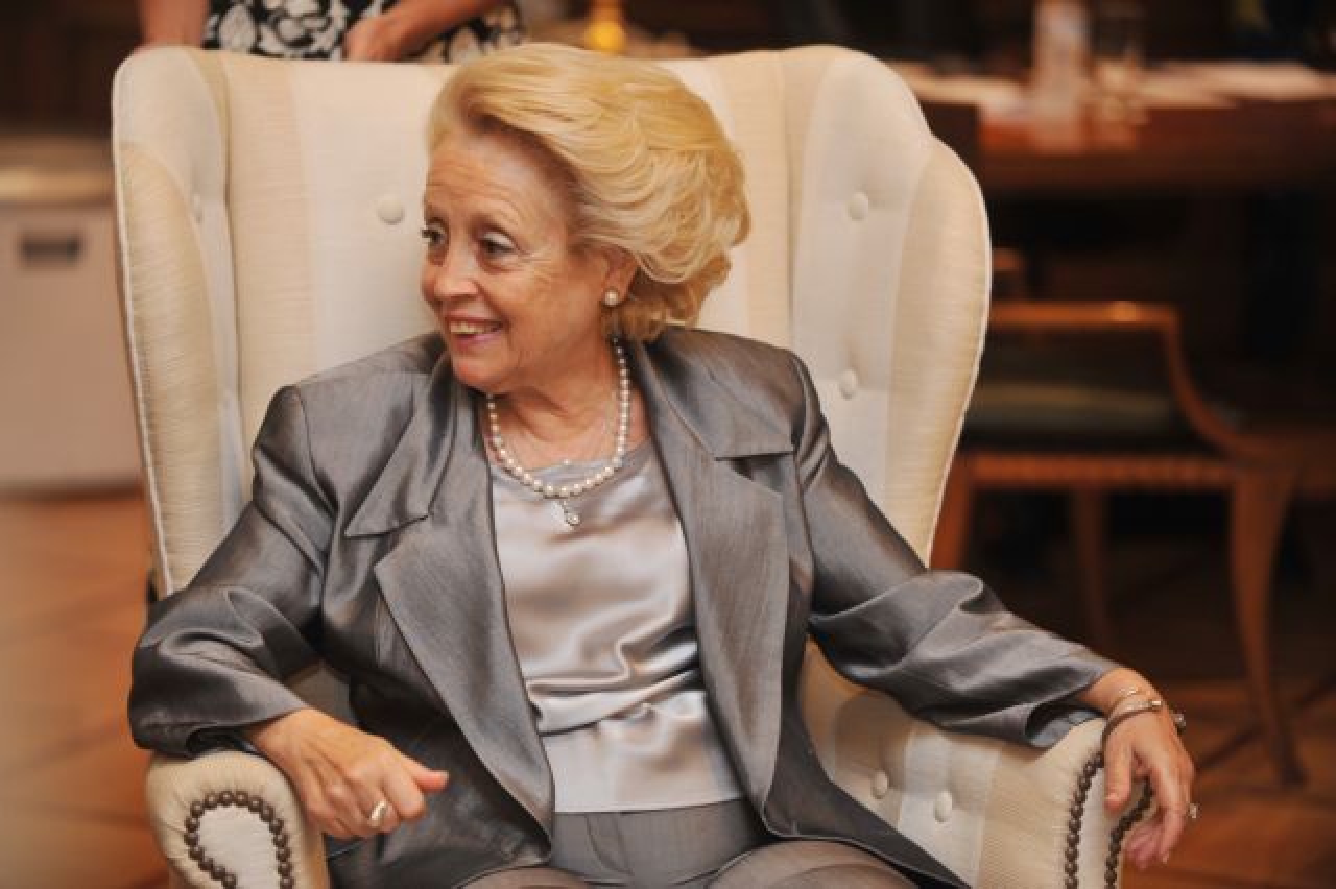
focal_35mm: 116
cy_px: 444
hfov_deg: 17.7
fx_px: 4302
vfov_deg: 11.8
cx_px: 668
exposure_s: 1/250
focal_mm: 116
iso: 1000
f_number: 2.8
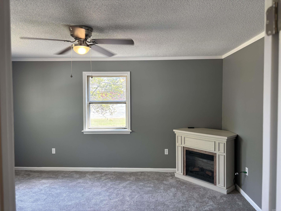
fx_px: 211
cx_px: 140
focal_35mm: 26
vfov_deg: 53.1
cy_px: 106
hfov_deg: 67.3
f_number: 1.6
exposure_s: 1/60
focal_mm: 5.96
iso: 80
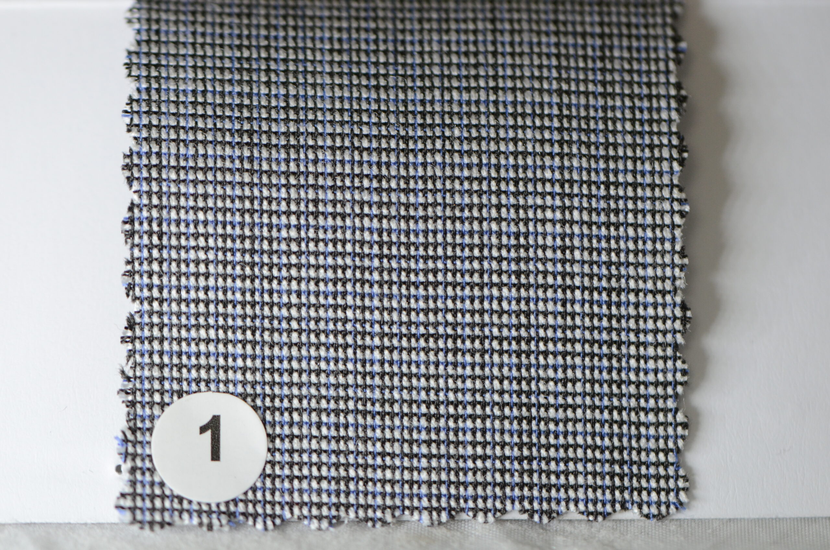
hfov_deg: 15.2
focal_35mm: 135
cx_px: 415
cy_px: 275
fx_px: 3106
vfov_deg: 10.1
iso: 800
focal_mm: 90
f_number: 3.8
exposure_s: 1/160
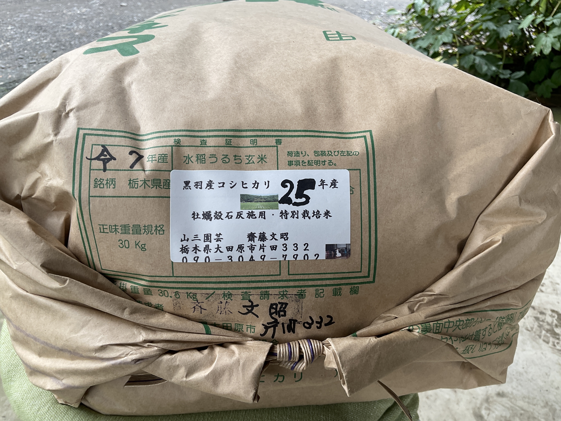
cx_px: 280
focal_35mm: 29
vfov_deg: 48.2
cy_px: 210
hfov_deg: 61.7
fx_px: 470
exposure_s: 1/113
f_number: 1.8
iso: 16
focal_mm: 3
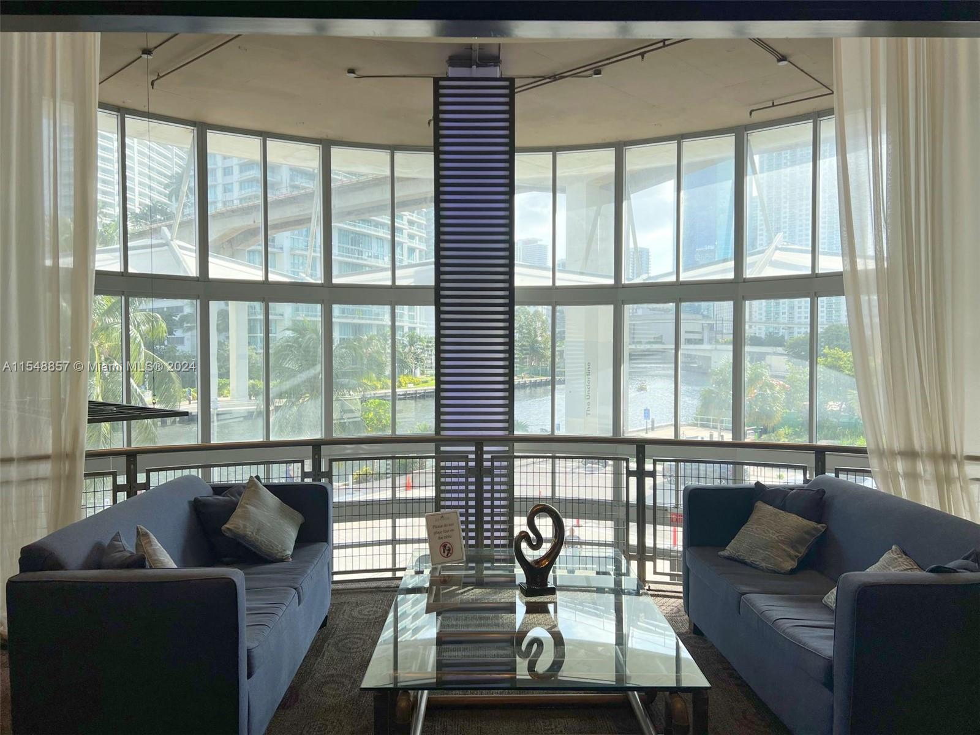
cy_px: 368
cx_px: 490
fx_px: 736
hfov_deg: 67.3
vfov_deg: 53.1
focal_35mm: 26
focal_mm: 5.7
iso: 50
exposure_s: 1/965
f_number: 1.5
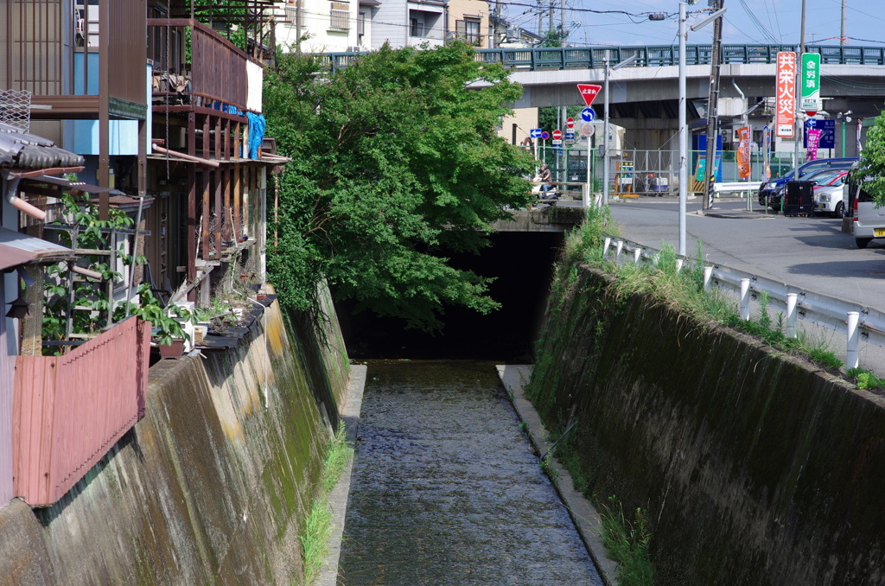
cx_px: 442
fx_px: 2576
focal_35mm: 105
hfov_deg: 19.5
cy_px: 293
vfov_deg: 13.0
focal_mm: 70
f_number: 5
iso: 100
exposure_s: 1/400
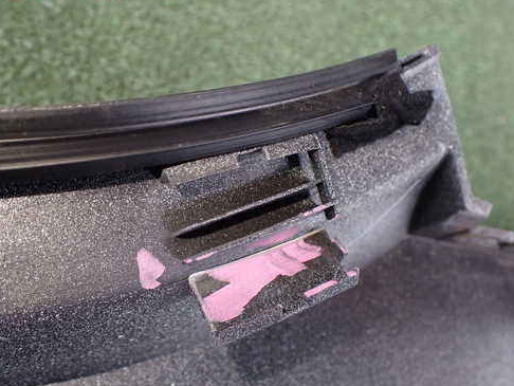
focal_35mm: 37
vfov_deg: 38.7
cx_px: 242
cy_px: 214
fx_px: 550
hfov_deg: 50.1
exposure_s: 1/125
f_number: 2.3
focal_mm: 5.4
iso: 320
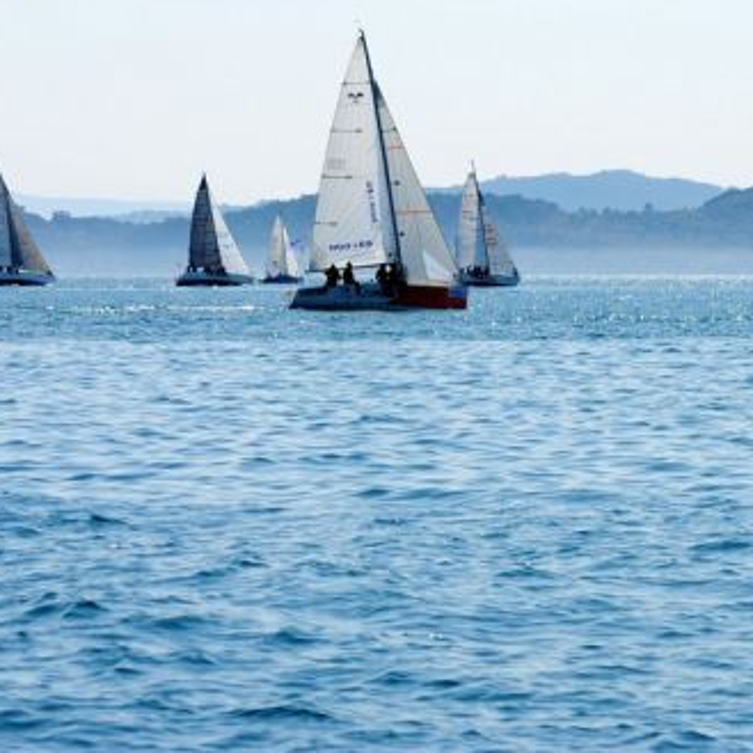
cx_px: 389
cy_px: 180
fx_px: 5735
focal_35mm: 233
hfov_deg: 7.5
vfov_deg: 7.5
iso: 100
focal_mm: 75
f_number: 6.3
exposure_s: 1/640
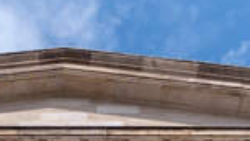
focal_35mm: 112
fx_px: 742
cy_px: 489
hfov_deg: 19.0
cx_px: 69
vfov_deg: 8.2
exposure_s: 1/500
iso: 200
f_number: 9
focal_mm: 16
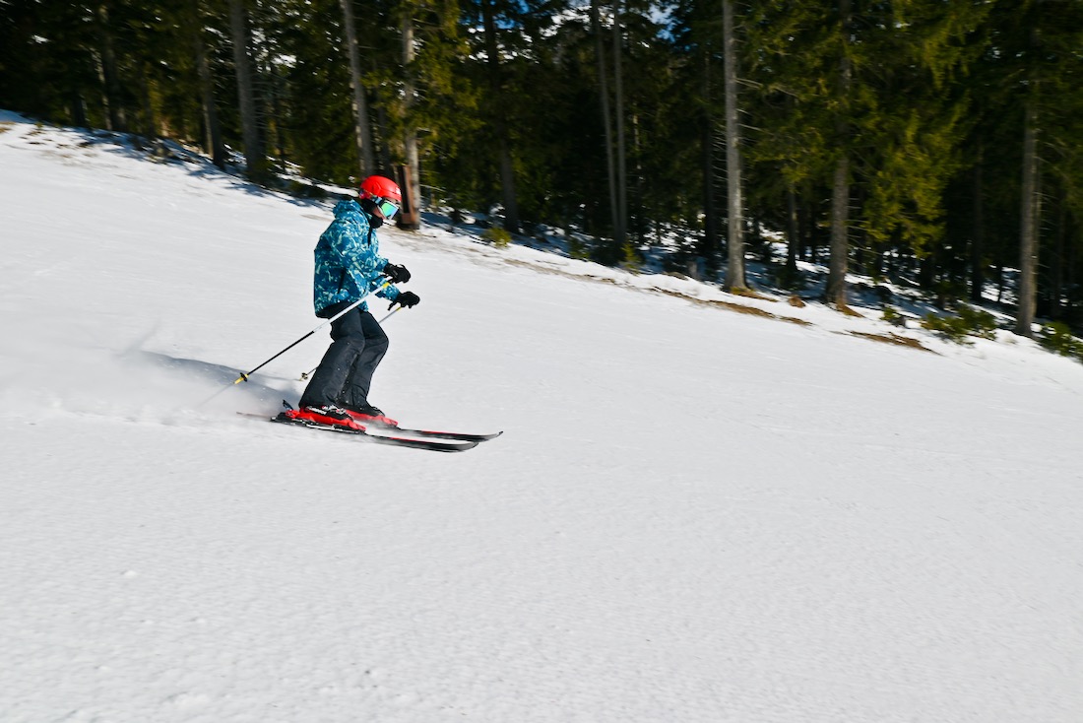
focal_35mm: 28
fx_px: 858
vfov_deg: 45.7
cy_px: 362
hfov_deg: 64.5
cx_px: 542
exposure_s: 1/320
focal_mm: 19
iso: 100
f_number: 6.3
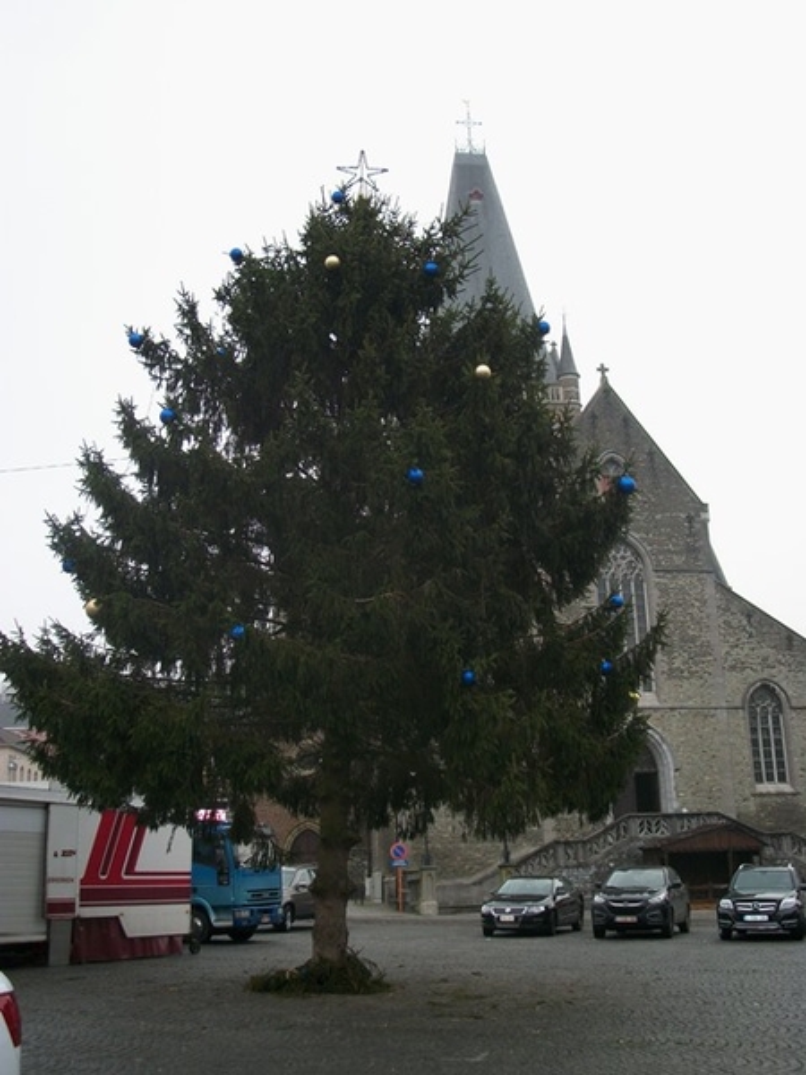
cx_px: 403
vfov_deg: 46.8
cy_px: 538
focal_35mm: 40
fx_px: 1242
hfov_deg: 36.0
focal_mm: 7.1
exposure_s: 1/160
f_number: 3.2
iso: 80
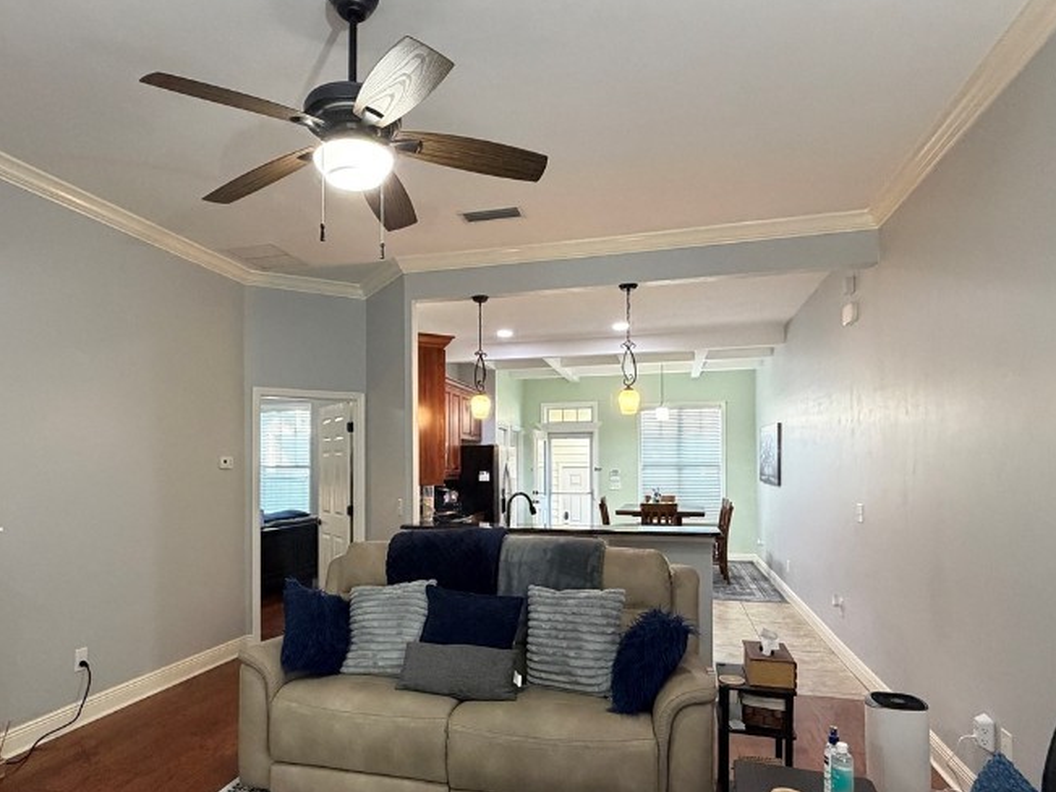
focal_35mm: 22
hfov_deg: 76.2
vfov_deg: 60.8
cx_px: 476
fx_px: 671
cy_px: 458
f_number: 2.2
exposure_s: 1/60
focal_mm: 2.22
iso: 500
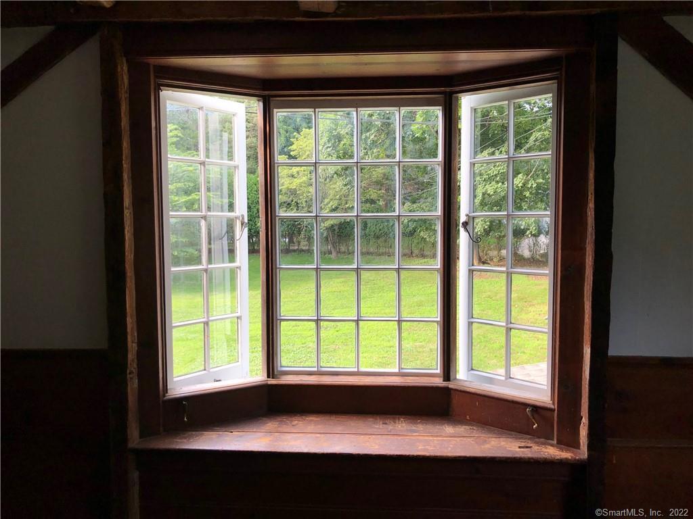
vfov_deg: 49.7
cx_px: 346
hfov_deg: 63.4
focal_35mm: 28
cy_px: 260
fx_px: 561
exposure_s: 1/120
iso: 25
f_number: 1.8
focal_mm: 3.99
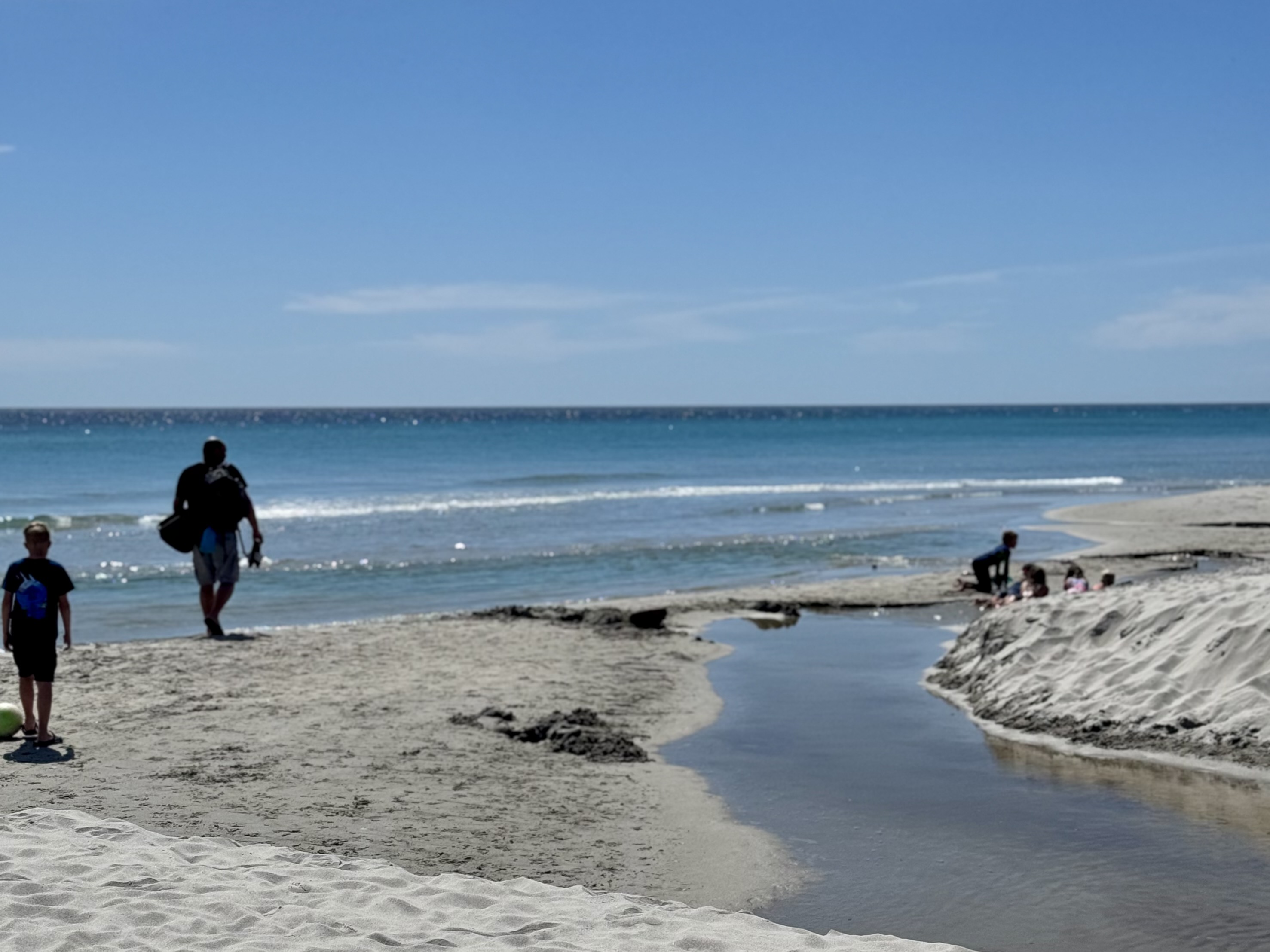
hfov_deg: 39.7
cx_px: 635
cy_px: 476
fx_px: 1761
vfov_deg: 30.3
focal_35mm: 48
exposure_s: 1/15385
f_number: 1.78
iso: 64
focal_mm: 6.76
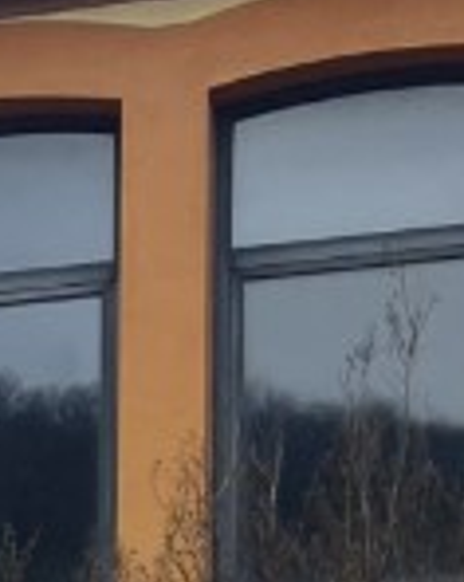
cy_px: 1215
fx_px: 3784
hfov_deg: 6.1
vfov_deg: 8.3
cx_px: -1231
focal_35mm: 220
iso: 50
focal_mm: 4.32
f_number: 1.7
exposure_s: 1/798
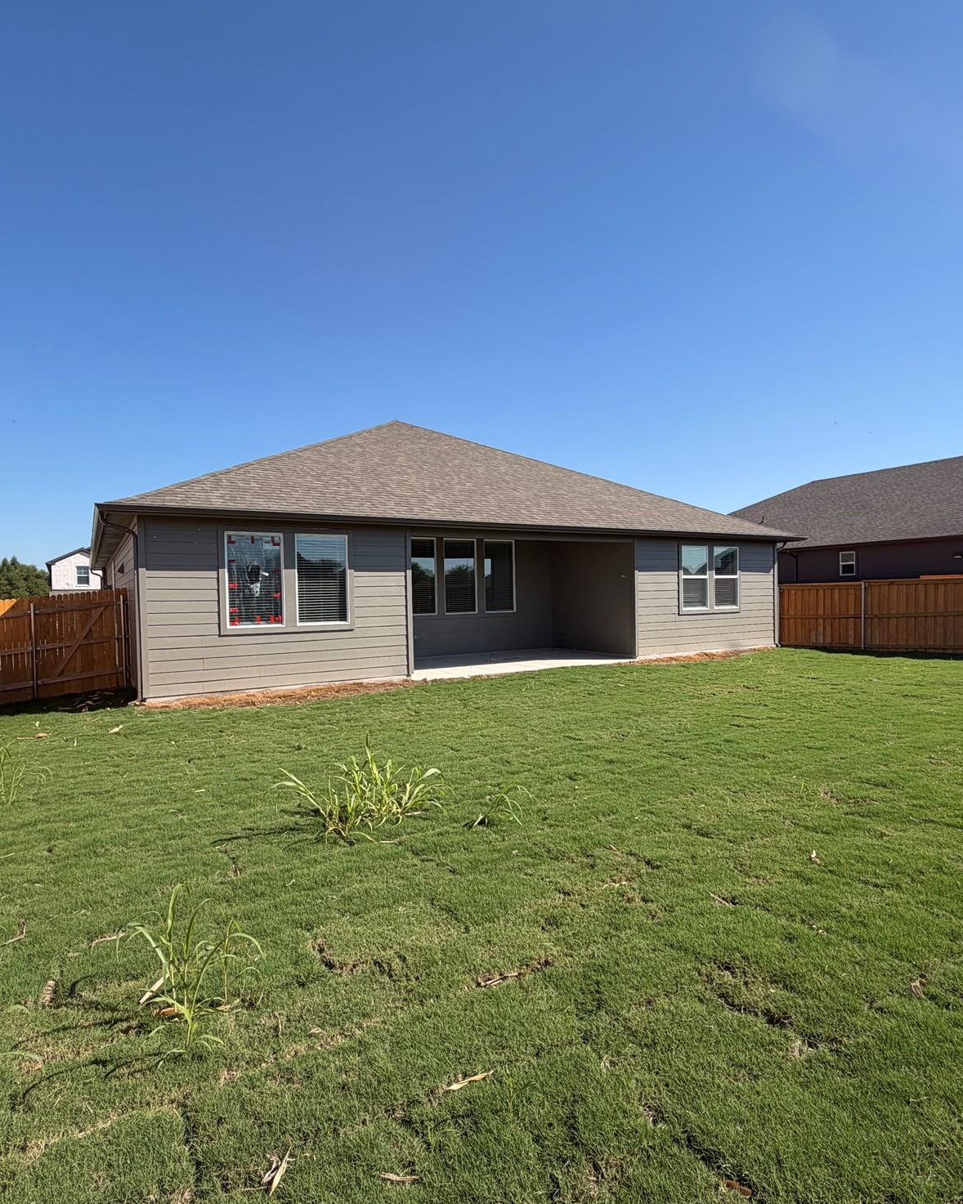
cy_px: 612
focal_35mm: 19
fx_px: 677
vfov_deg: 83.3
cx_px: 486
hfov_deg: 70.8
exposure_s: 1/770
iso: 20
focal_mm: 2.22
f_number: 2.2
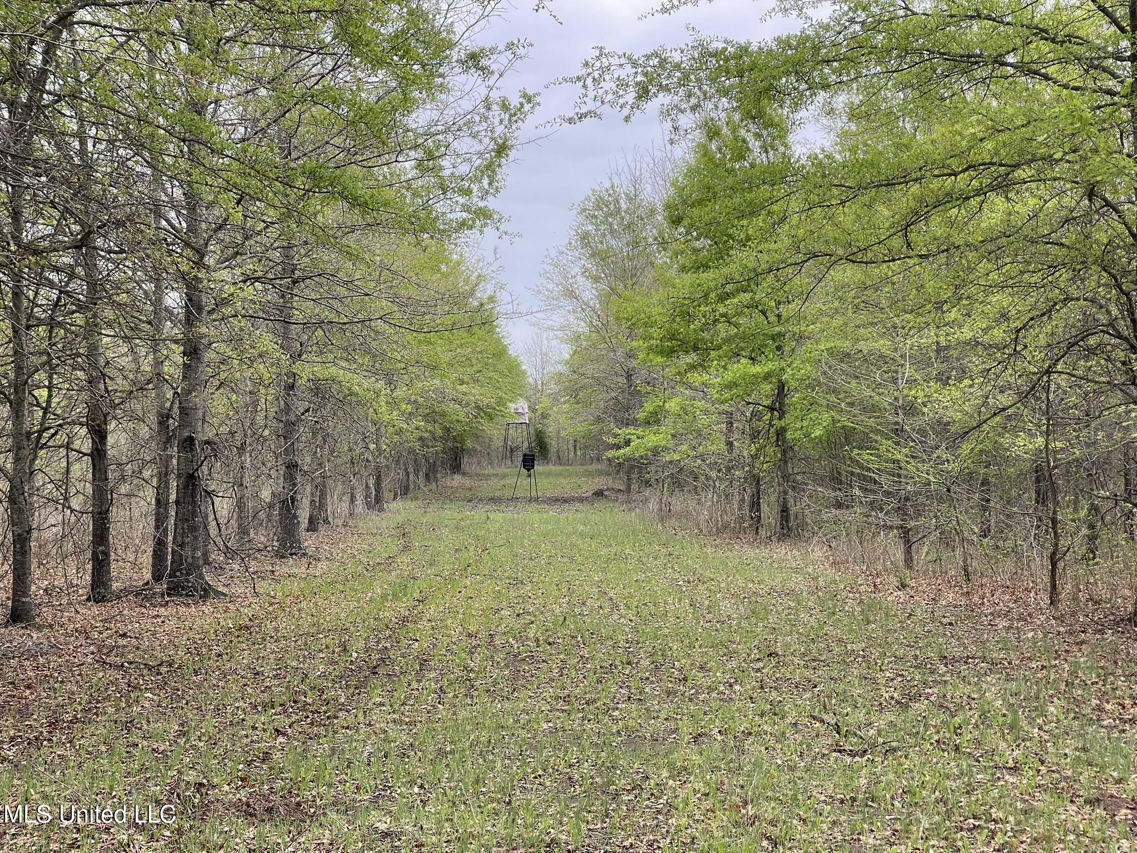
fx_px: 2102
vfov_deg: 22.9
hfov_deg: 30.3
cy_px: 426
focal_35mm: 64
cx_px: 568
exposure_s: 1/162
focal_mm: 7.5
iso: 20
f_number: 2.2
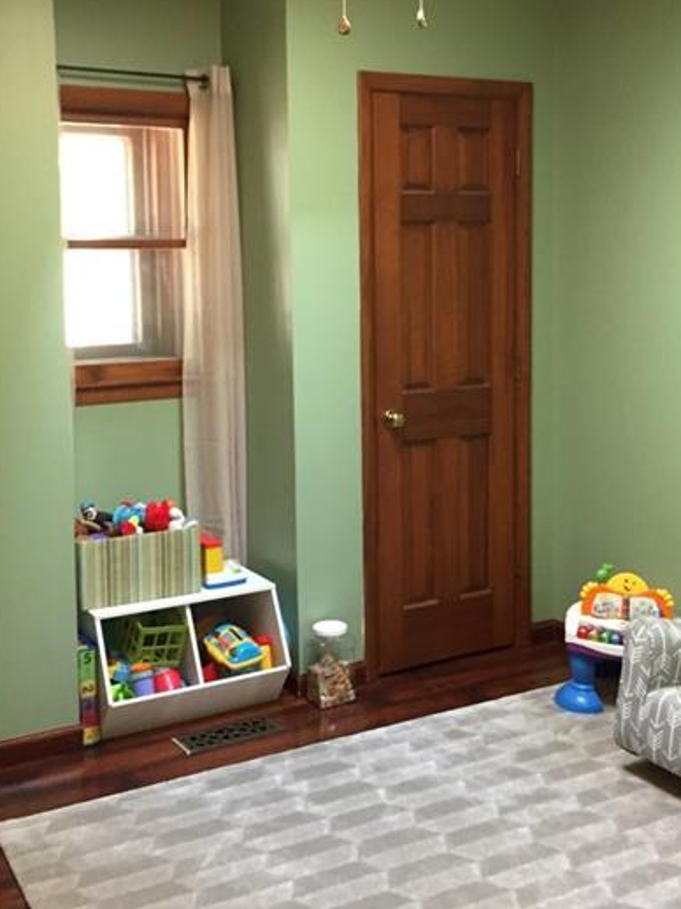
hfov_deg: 33.6
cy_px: 367
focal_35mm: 43
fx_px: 1129
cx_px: 339
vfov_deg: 43.7
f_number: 2.2
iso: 200
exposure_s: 1/30
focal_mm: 4.15
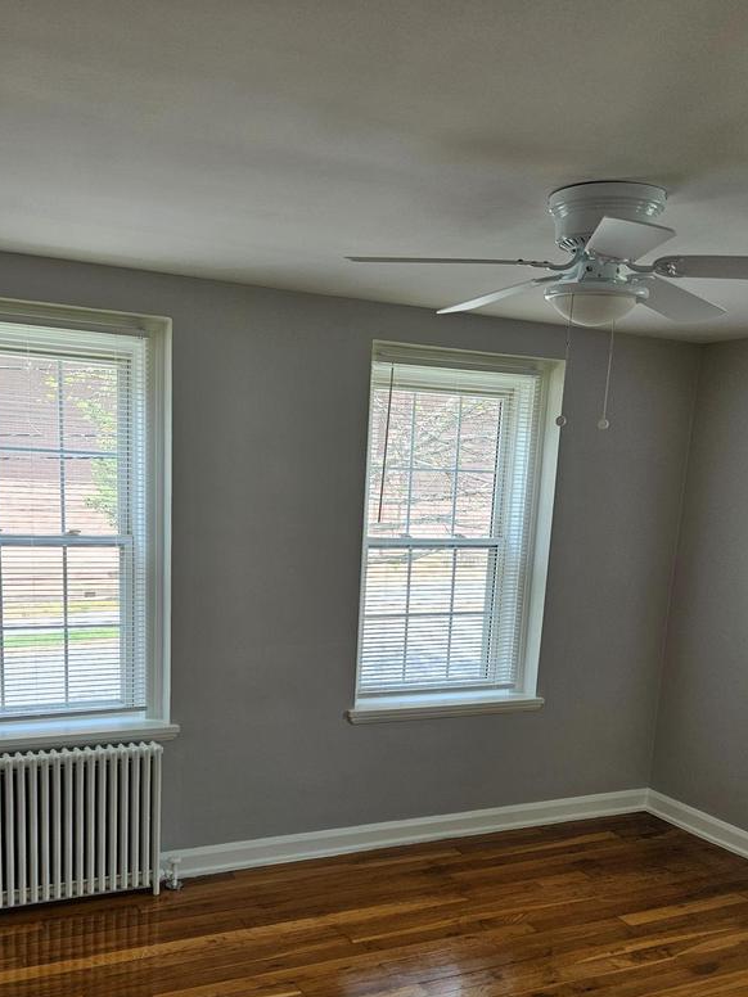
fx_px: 922
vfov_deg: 55.5
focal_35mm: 32
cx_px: 303
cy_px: 673
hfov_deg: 44.0
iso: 50
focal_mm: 5.4
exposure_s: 1/207
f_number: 1.8
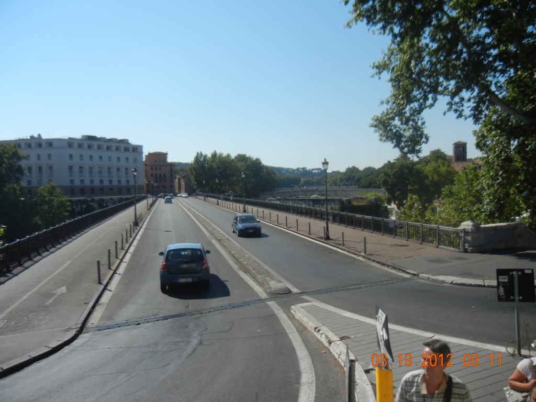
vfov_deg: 46.8
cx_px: 268
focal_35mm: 30
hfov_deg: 60.0
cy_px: 201
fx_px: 465
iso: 160
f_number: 7
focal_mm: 5.4
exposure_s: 1/540
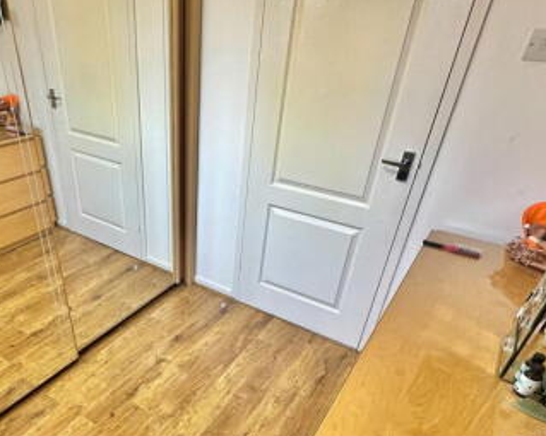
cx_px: 198
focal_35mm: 25
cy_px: 298
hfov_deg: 66.9
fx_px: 404
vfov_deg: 55.3
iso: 64
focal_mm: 2.22
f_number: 2.2
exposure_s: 1/100
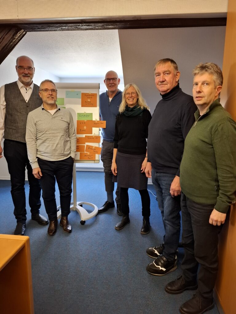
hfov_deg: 58.9
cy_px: 157
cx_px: 118
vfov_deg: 73.9
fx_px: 209
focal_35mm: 23
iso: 320
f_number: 1.8
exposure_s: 1/50
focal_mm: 5.54
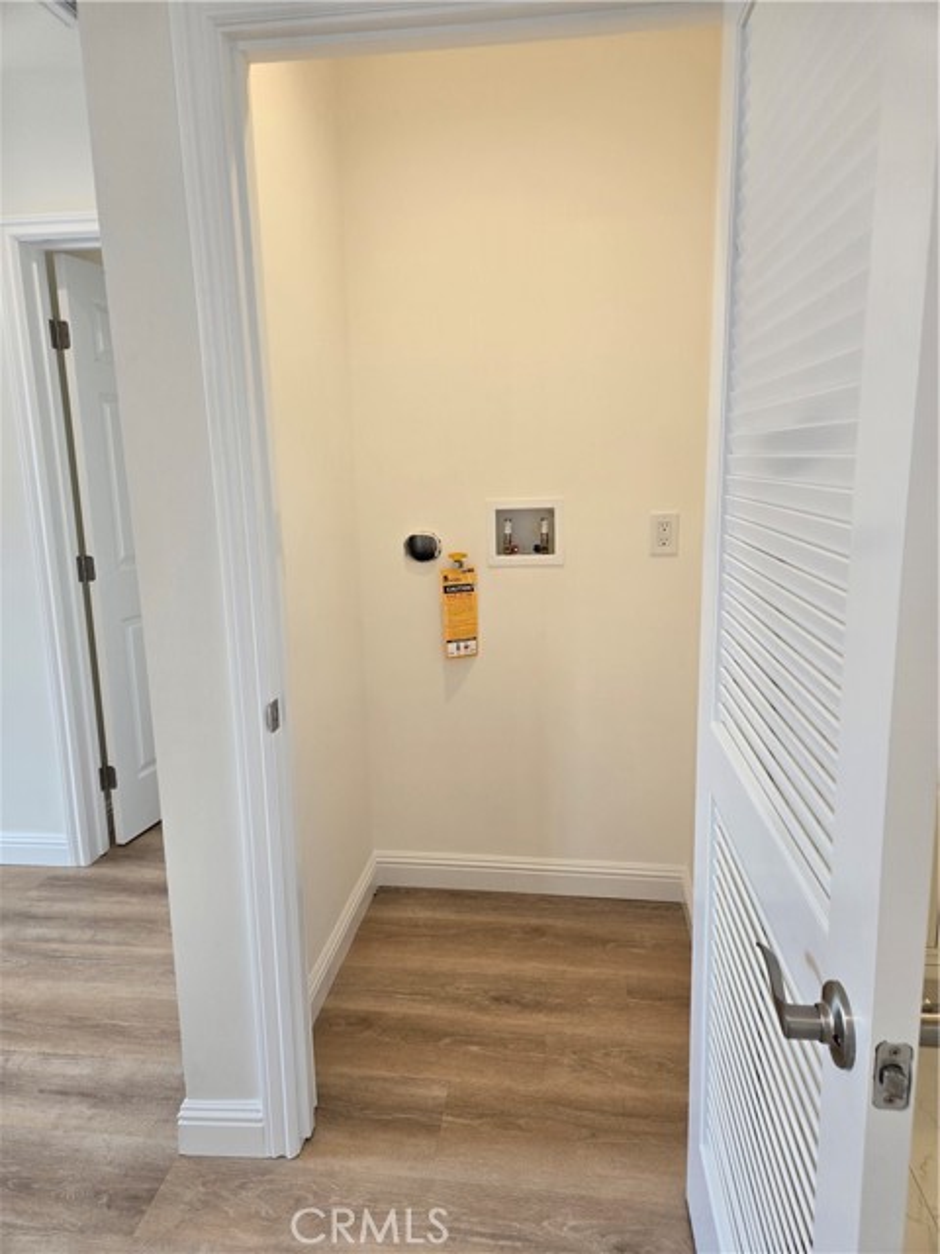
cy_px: 627
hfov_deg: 58.9
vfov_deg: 73.9
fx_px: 833
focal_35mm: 23
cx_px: 470
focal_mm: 5.4
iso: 64
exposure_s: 1/120
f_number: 1.8
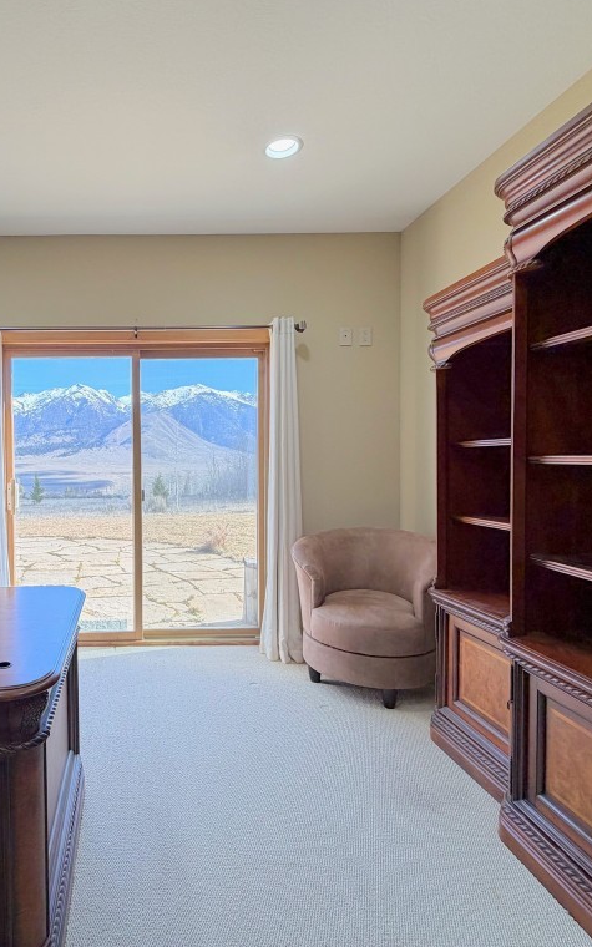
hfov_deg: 56.6
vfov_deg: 85.1
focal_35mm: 20
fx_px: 516
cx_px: 146
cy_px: 470
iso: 80
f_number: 2.2
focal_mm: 2.22
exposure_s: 1/120
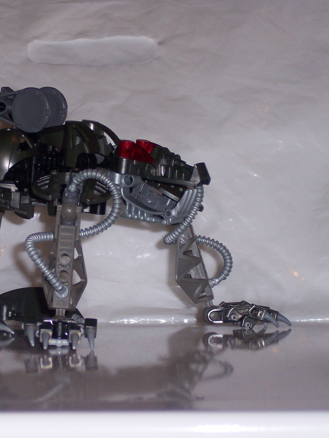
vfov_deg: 12.4
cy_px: 225
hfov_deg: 9.3
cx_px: 42
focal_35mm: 159
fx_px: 2015
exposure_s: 1/90
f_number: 4.8
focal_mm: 24
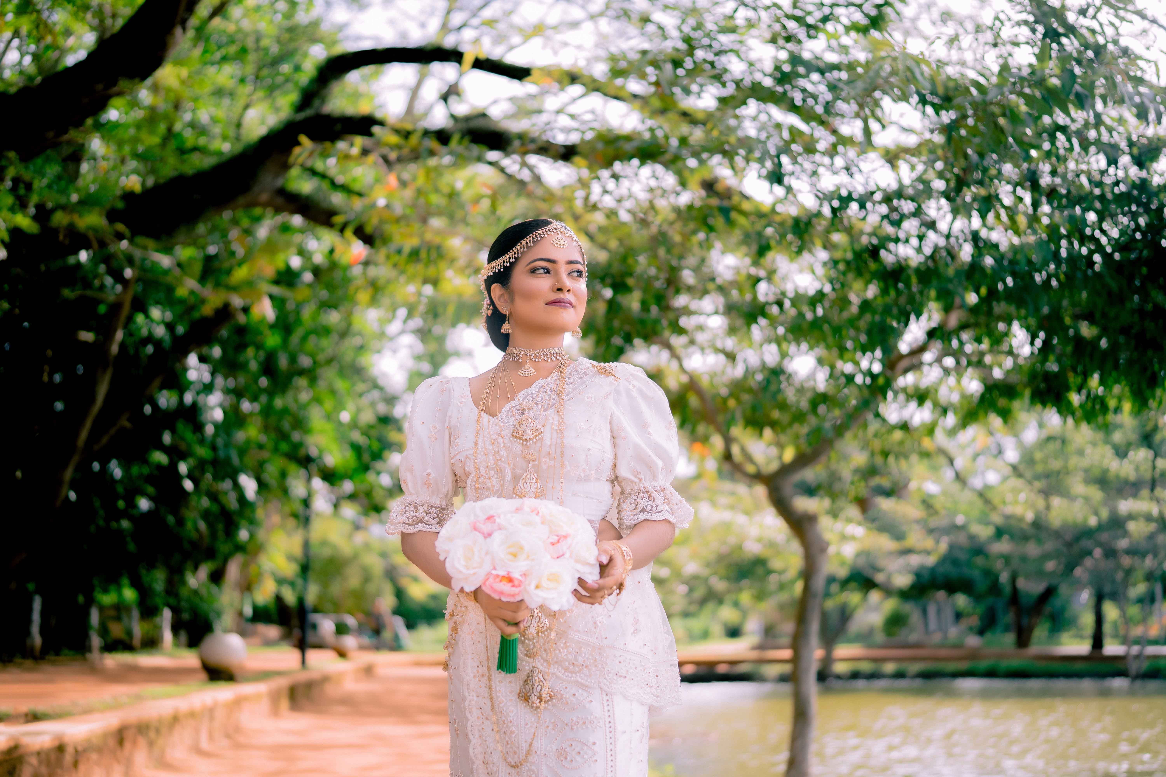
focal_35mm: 35
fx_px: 1134
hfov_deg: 54.4
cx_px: 583
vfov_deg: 37.9
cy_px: 388
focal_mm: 35
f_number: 1.4
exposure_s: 1/1600
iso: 200
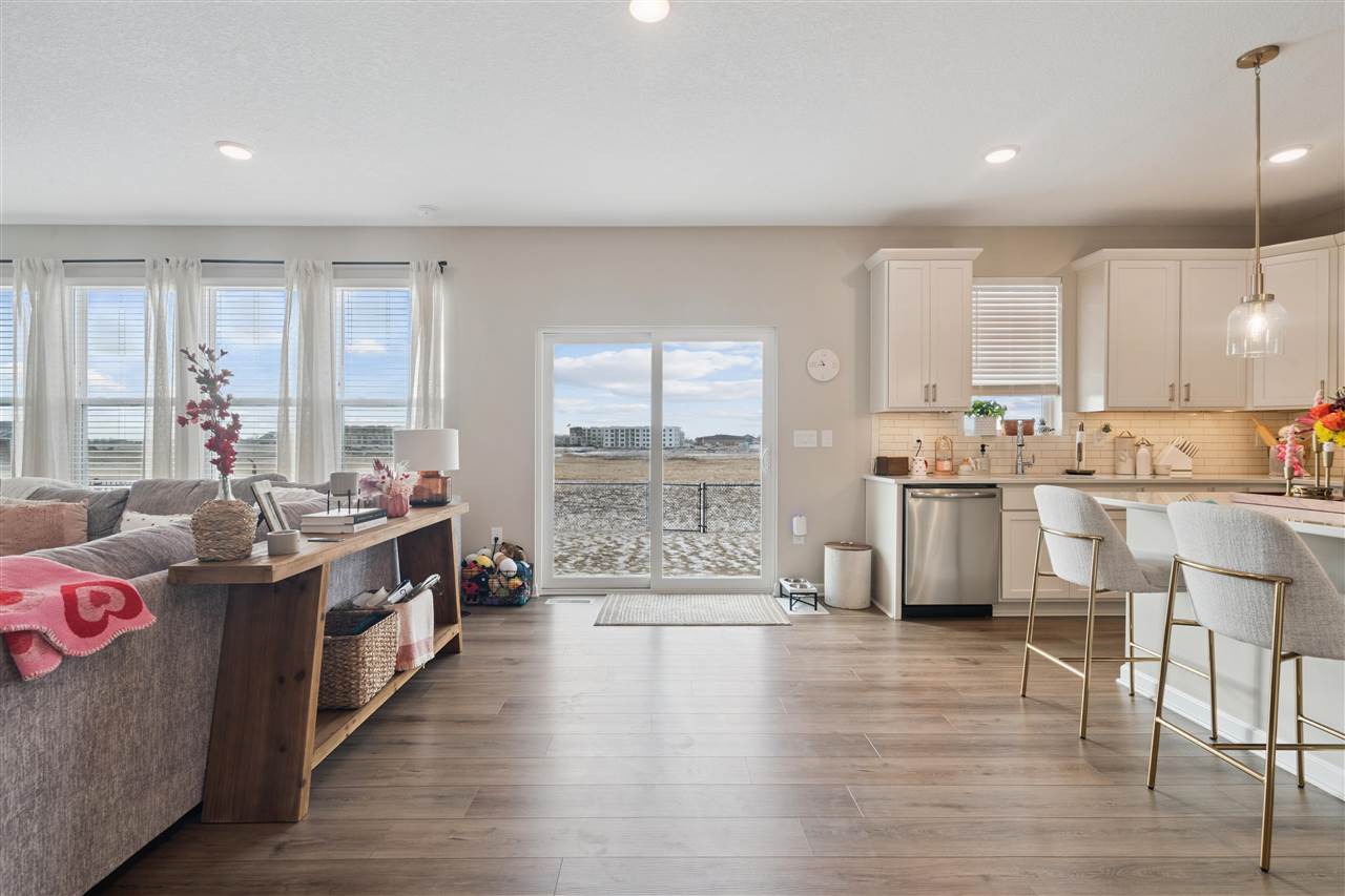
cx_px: 672
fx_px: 598
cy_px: 448
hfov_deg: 96.7
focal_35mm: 16
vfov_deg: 73.7
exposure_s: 1/30
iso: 400
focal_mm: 16
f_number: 10
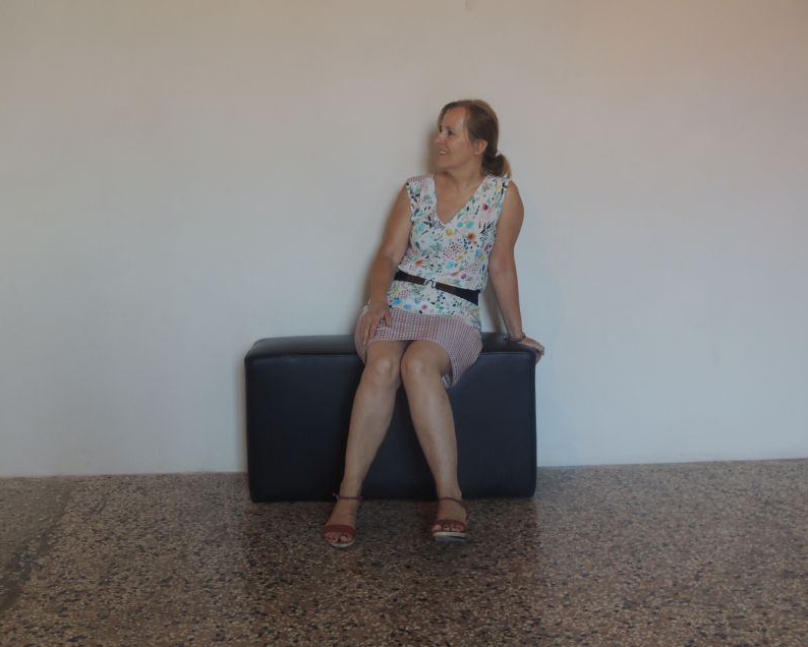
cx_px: 332
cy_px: 269
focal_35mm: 39
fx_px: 933
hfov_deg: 46.6
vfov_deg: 38.1
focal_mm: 5.5
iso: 160
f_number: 3
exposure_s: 1/30
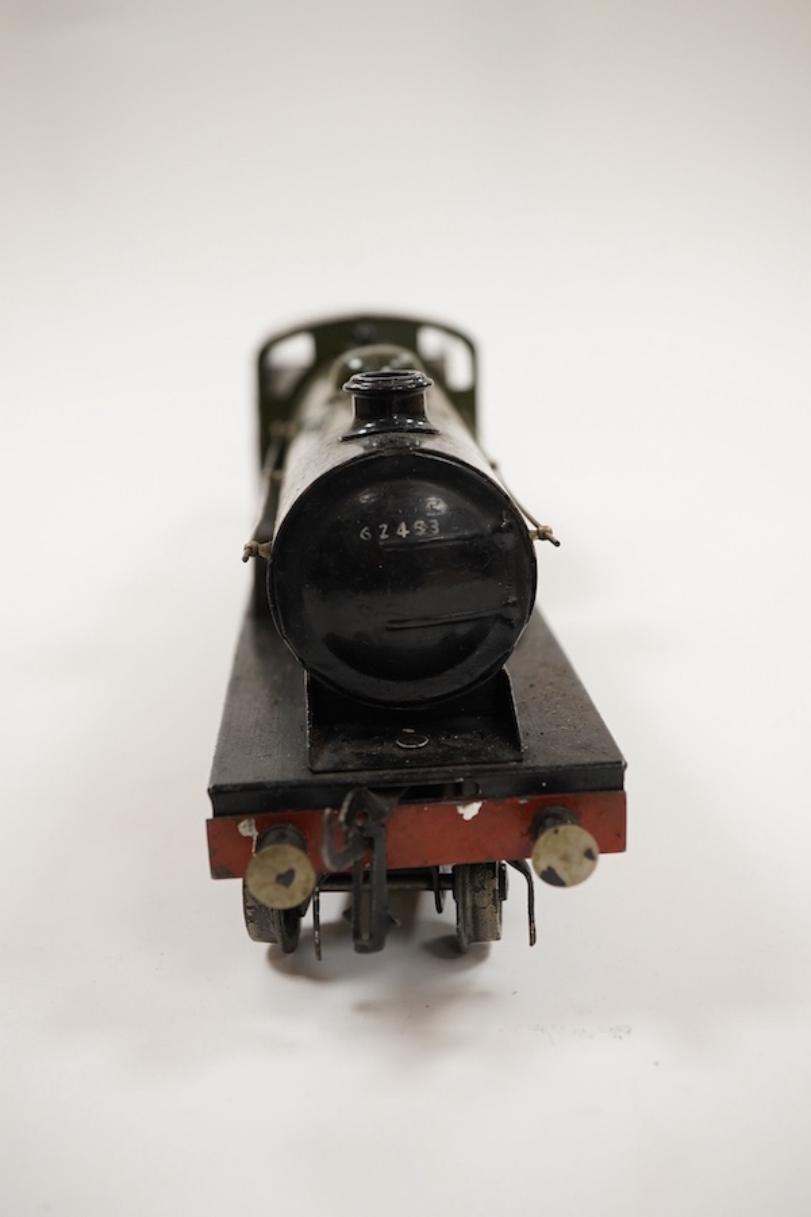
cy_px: 608
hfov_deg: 29.9
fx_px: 1521
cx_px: 406
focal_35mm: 45
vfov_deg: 43.6
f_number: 7.1
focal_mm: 30
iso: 1250
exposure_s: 1/125
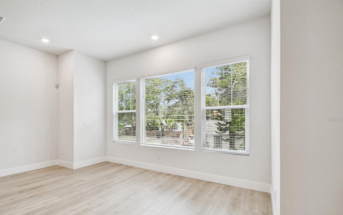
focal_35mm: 16
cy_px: 120
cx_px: 167
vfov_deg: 71.0
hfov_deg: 97.8
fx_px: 150
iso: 100
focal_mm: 10
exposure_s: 1/40
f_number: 7.1
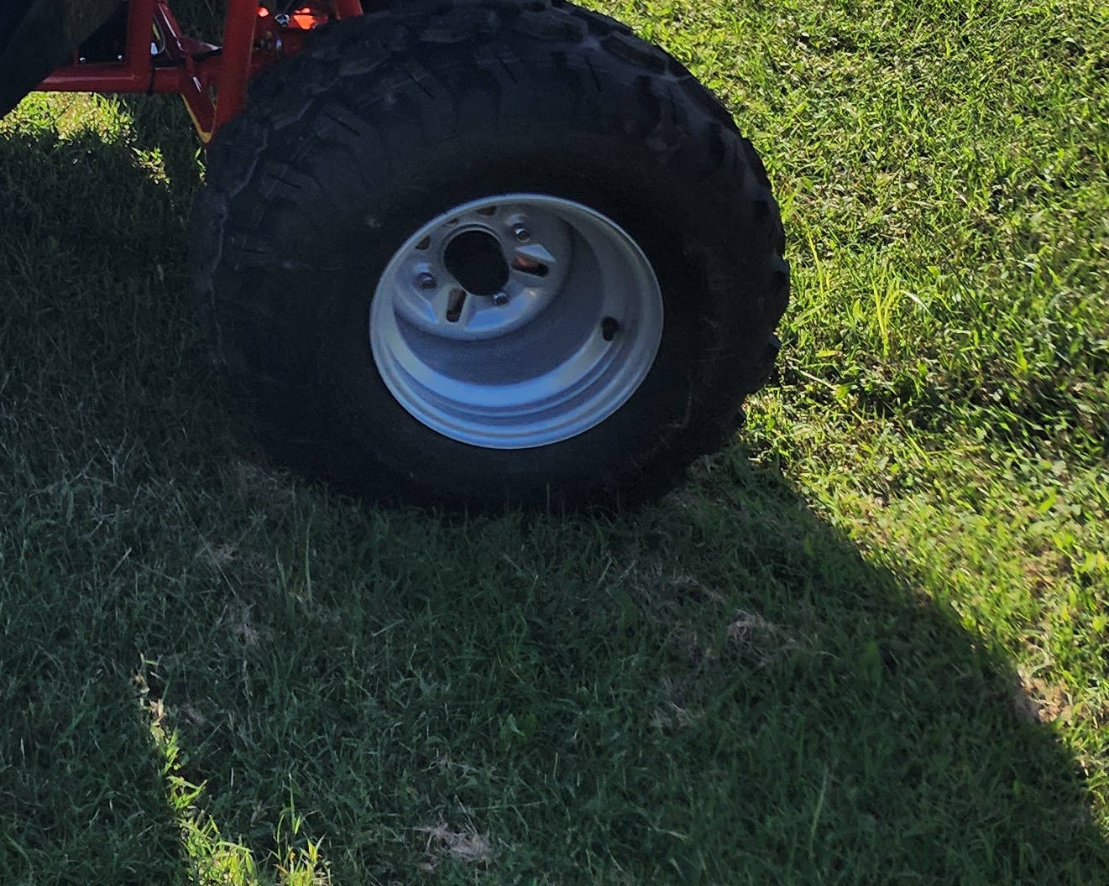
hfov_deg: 23.8
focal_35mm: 68
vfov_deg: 20.0
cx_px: -416
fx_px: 2231
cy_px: -368
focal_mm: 6.4
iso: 12
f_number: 1.8
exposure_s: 1/1358
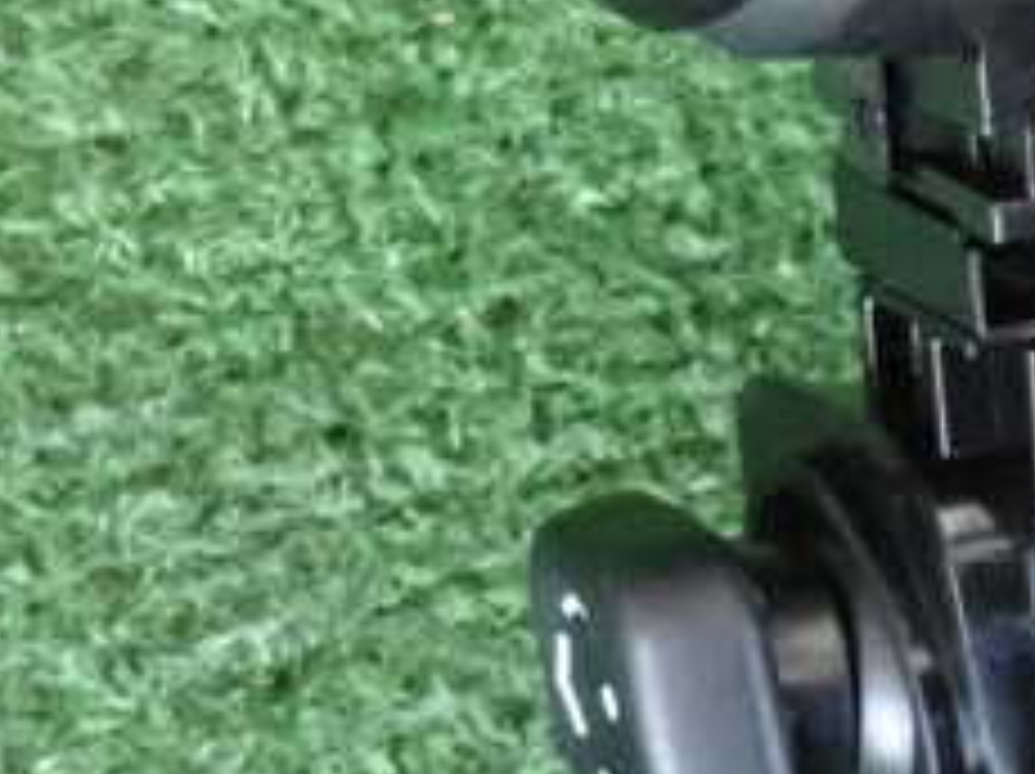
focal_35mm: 261
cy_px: 68
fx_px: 7796
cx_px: 148
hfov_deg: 7.6
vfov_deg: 5.7
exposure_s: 1/125
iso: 3200
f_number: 4.9
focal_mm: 18
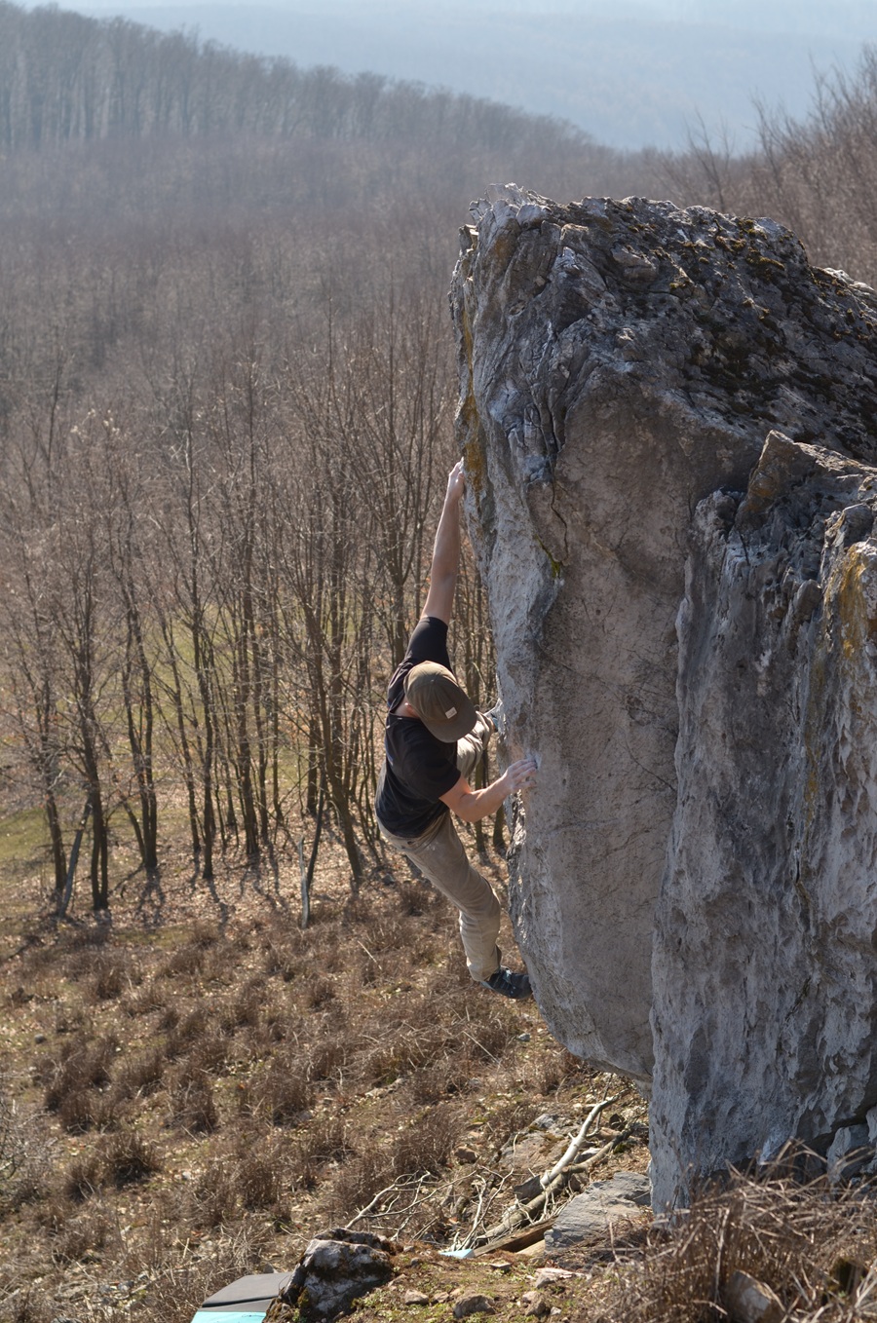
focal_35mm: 75
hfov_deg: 18.1
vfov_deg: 27.0
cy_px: 662
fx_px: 2752
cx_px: 438
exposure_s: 1/500
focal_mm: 50
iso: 100
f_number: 4
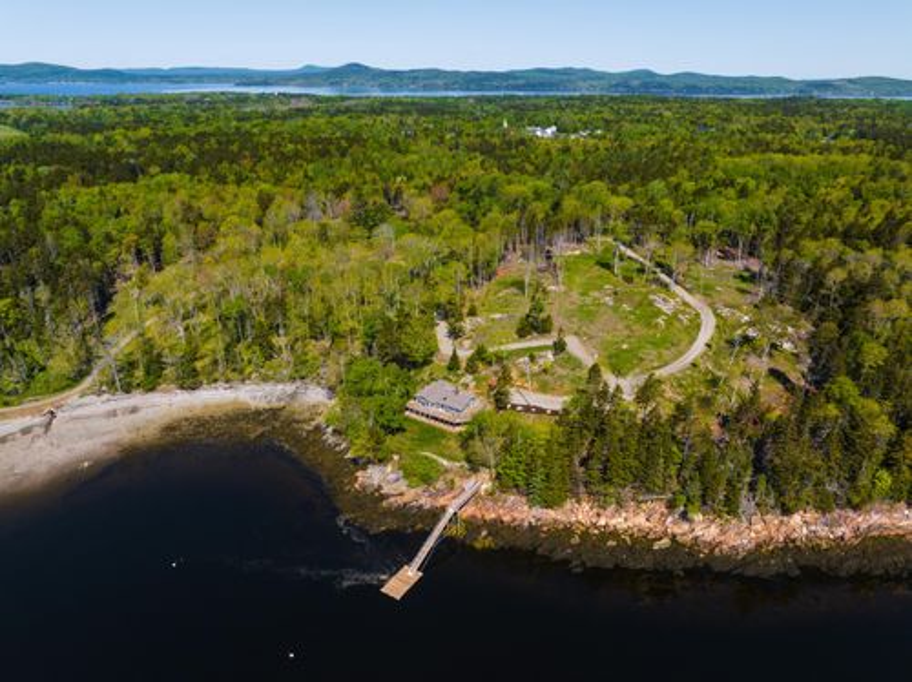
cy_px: 341
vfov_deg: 56.7
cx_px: 456
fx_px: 632
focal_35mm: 24
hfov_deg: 71.6
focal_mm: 12.29
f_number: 8
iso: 100
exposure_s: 1/500
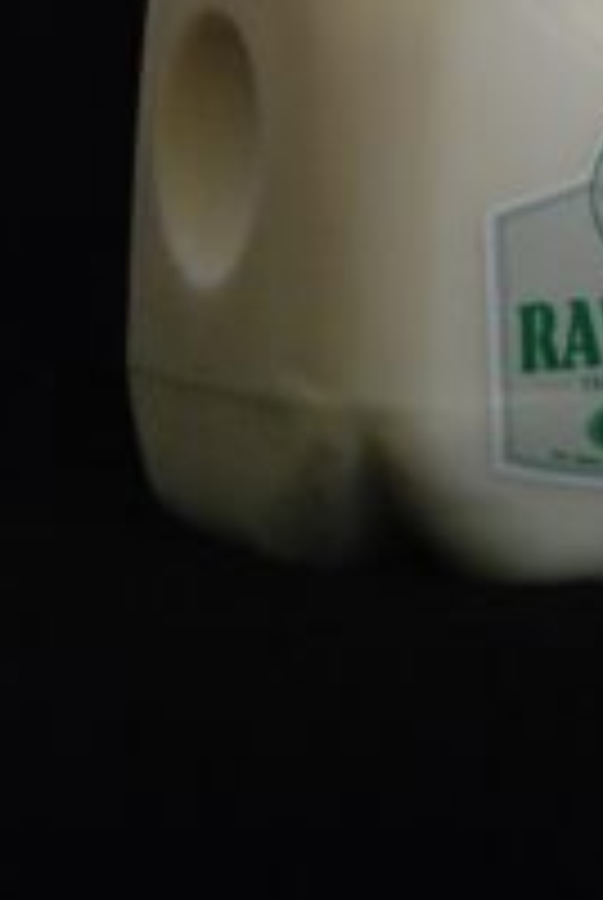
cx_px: 513
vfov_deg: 7.4
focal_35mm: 275
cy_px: -72
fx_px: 6885
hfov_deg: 5.0
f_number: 5
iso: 1600
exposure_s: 1/50
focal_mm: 82
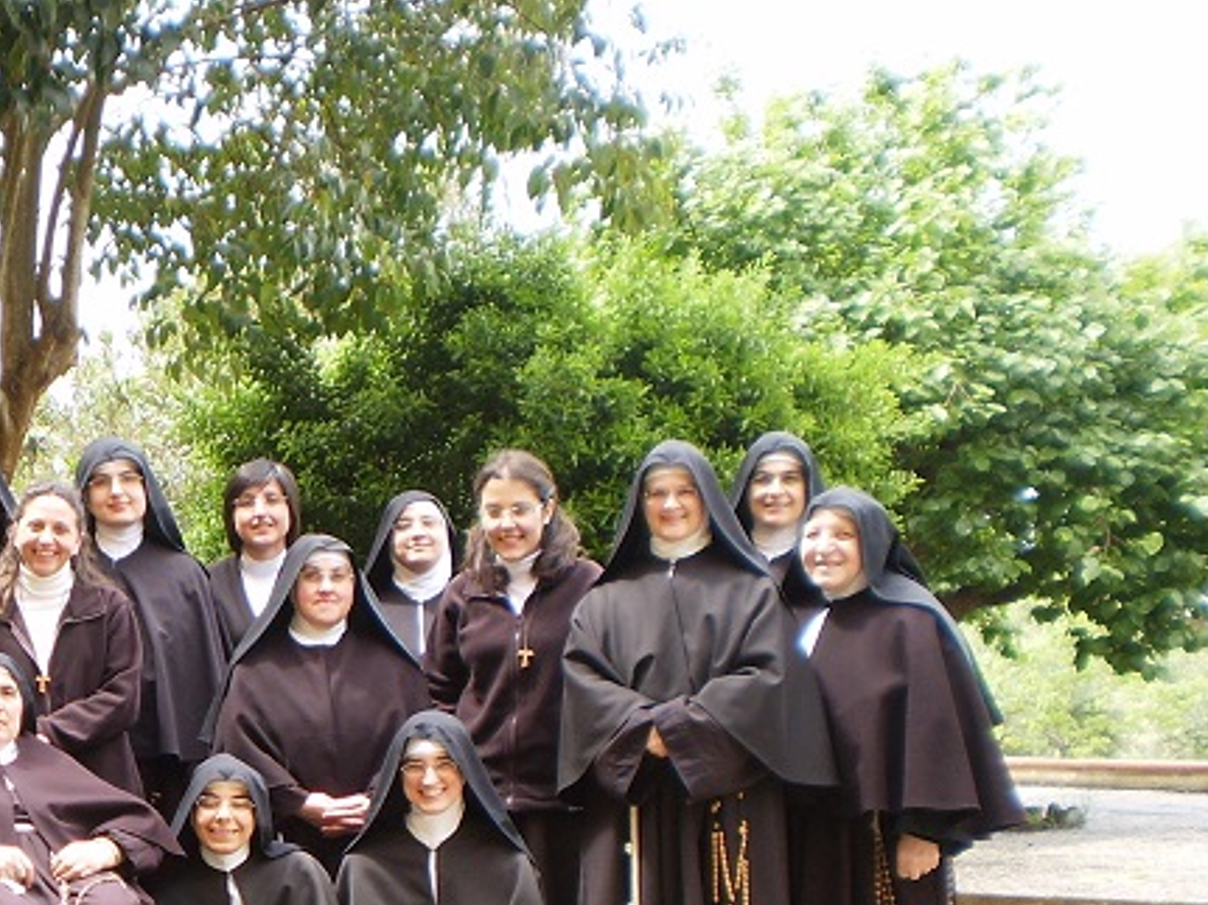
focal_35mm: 78
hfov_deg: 24.3
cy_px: 765
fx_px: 2721
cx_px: 121
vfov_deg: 18.7
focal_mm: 7.4
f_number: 3.5
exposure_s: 1/100
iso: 64
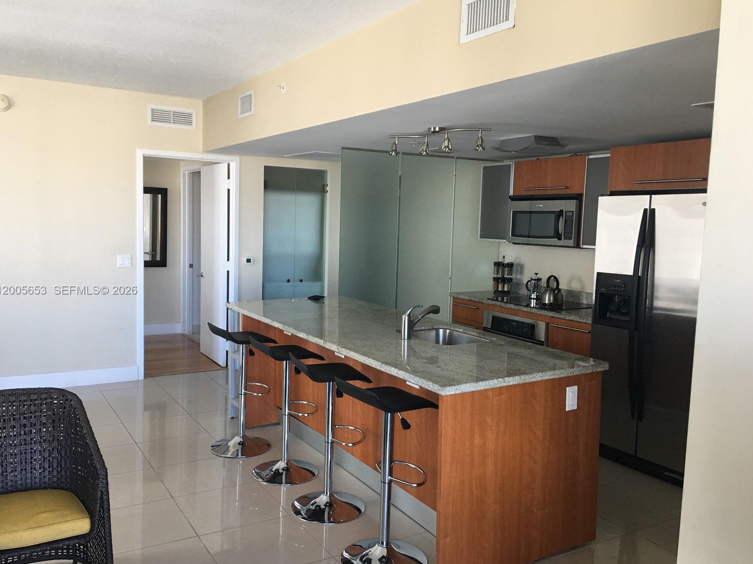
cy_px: 291
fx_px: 653
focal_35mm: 30
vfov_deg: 46.8
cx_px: 375
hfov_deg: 60.0
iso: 40
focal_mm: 4.15
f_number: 2.2
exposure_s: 1/30
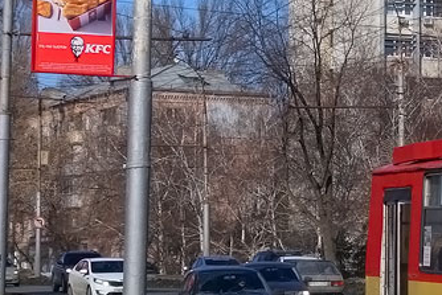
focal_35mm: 151
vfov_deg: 9.1
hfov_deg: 12.5
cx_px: 786
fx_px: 1855
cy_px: 73
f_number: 8
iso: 125
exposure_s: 1/500
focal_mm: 15.45
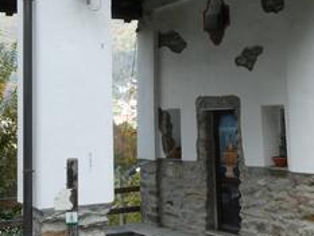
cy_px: 50
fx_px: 599
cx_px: 194
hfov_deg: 29.3
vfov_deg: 22.0
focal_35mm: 66
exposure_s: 1/80
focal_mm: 4.3
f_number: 5
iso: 80
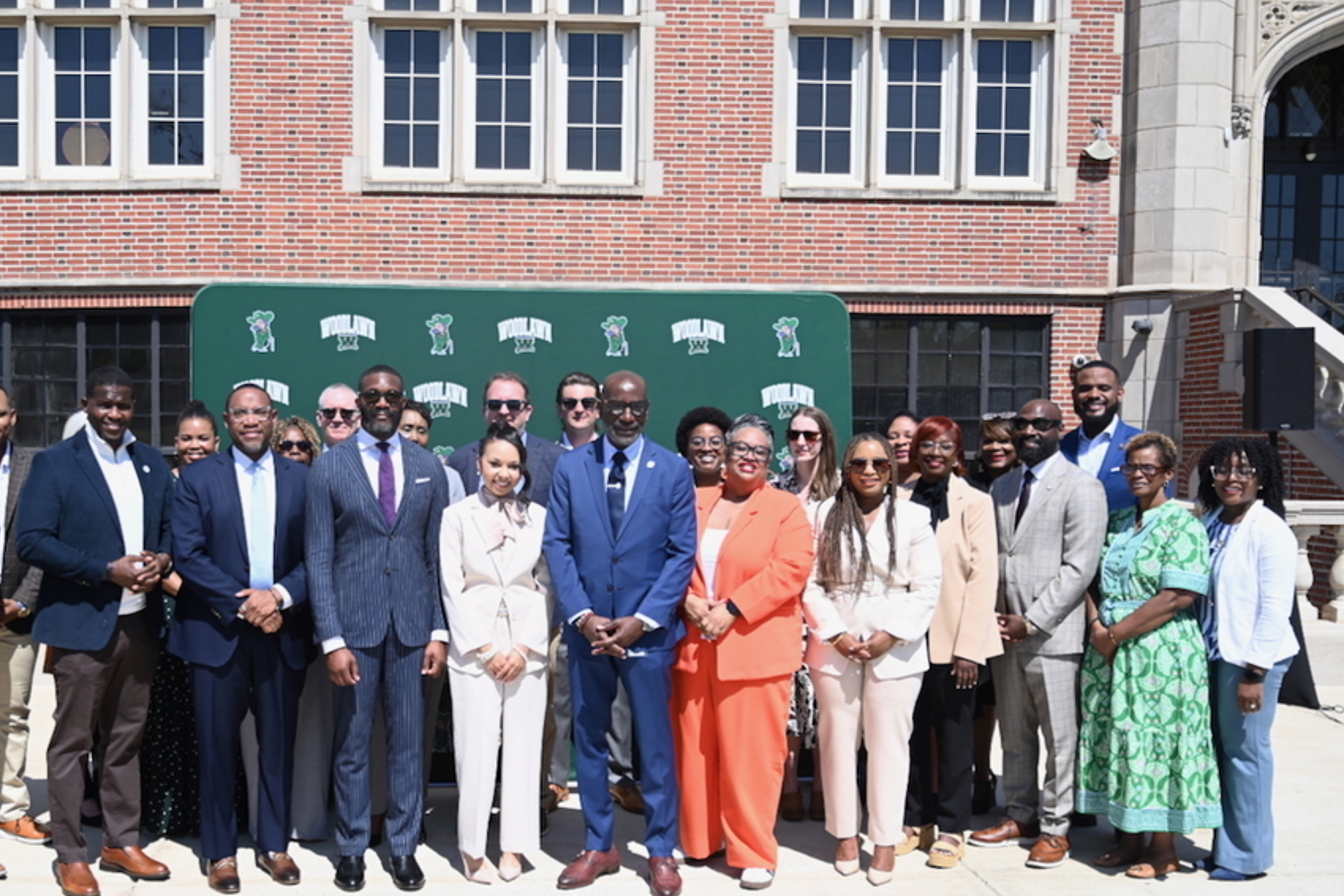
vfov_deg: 32.9
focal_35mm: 41
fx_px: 1515
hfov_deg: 47.6
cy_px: 484
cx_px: 563
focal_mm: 34.5
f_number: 4
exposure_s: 1/800
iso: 100
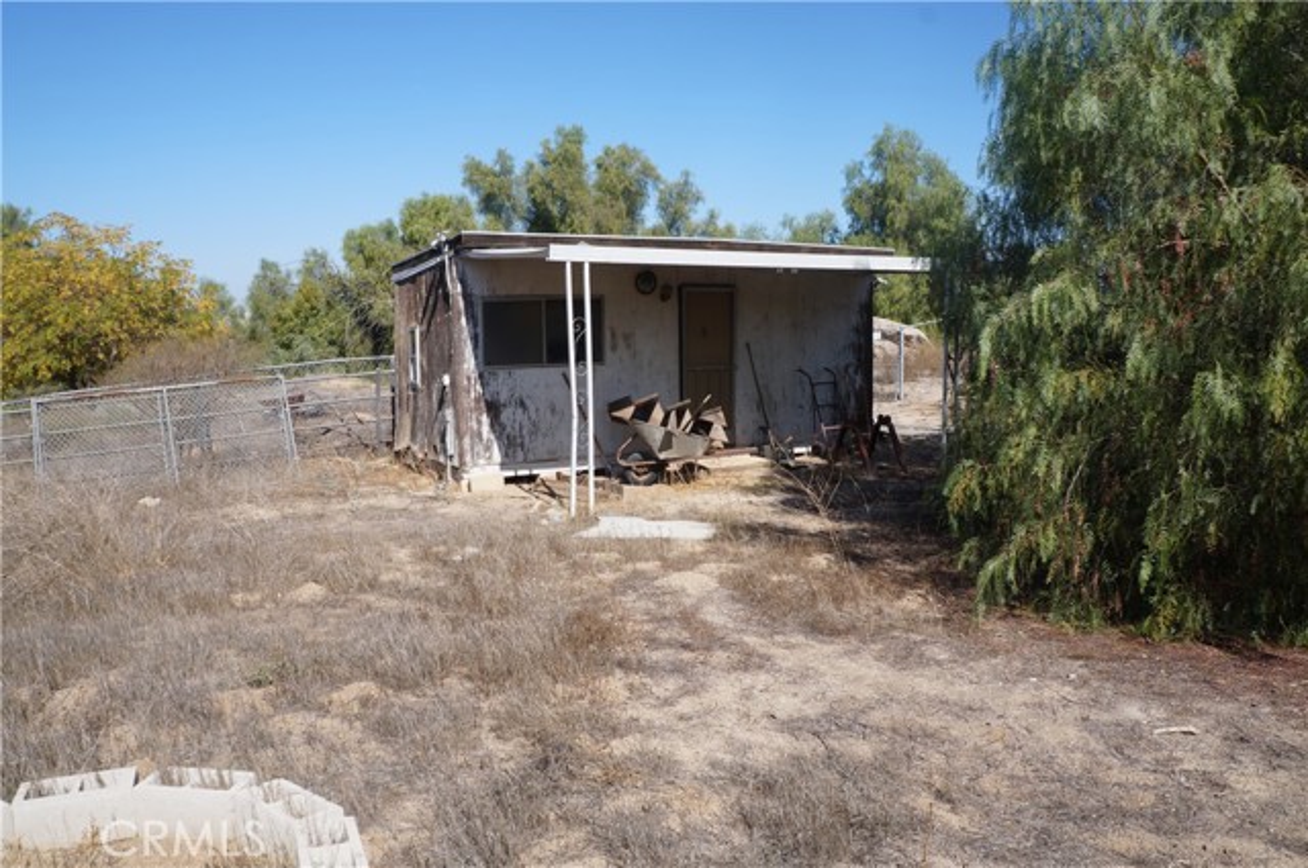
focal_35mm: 27
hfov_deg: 67.4
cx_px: 654
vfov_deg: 47.8
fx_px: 980
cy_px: 434
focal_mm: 18
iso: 100
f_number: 11
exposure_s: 1/125
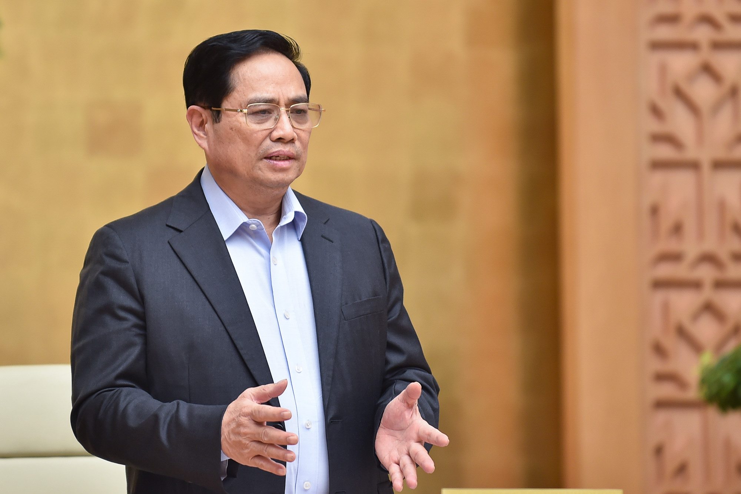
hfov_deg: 10.3
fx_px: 4116
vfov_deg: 6.9
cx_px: 370
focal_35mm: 200
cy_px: 247
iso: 1000
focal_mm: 200
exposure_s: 1/250
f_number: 2.8
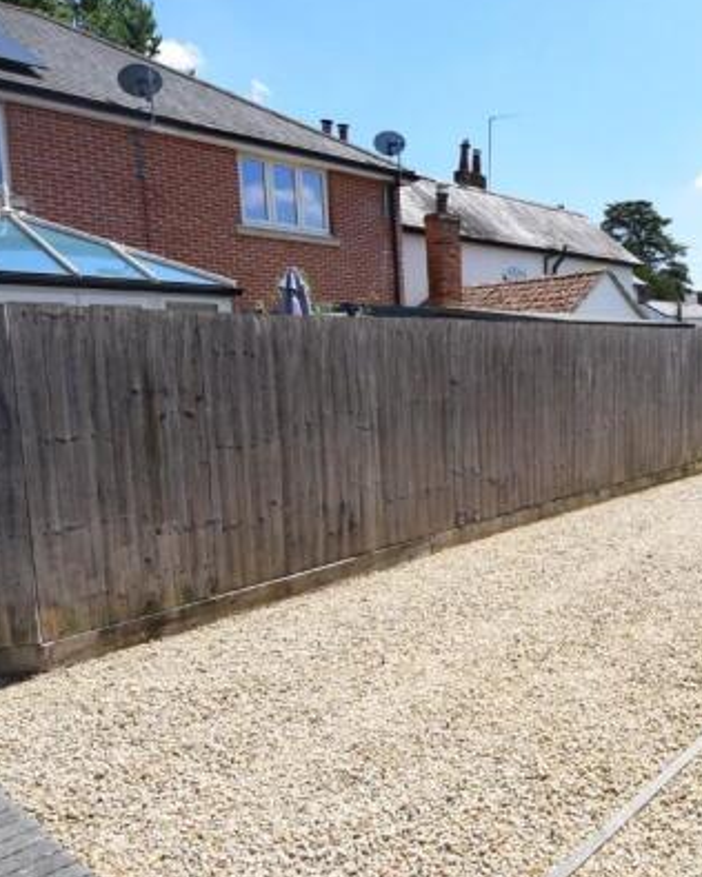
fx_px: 727
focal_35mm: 28
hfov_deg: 49.3
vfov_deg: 62.2
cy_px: 452
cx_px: 533
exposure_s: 1/400
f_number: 10
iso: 200
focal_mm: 12
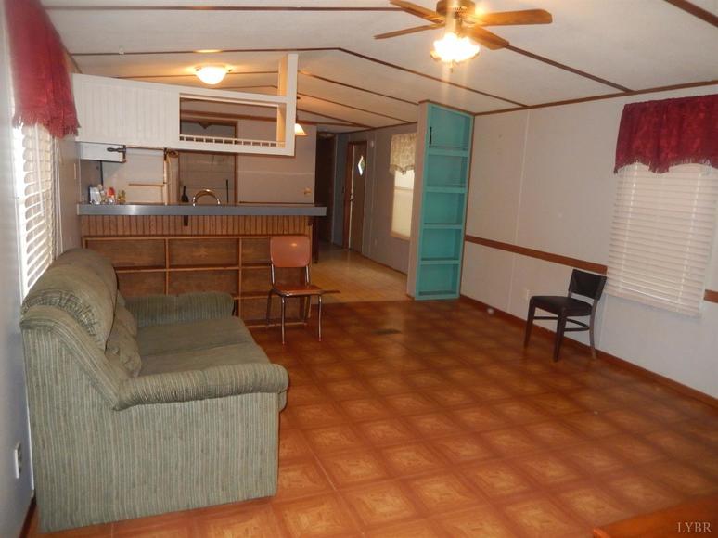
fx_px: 518
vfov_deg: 54.9
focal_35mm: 25
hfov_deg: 69.4
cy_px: 269
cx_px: 359
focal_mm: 4.5
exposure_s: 1/30
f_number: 3.4
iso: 450
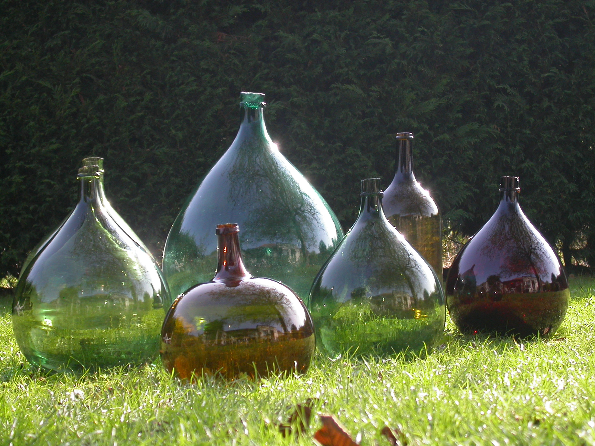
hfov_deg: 20.7
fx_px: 1633
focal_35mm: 95
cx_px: 298
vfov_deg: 15.6
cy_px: 223
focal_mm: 19.7
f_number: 3.8
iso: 100
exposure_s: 1/213
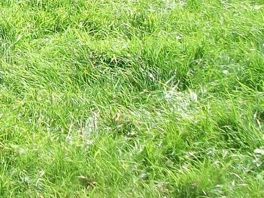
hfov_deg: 13.7
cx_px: -146
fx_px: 1023
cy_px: -154
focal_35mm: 134
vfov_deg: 10.4
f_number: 2.9
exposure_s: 1/500
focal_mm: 5.7
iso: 80
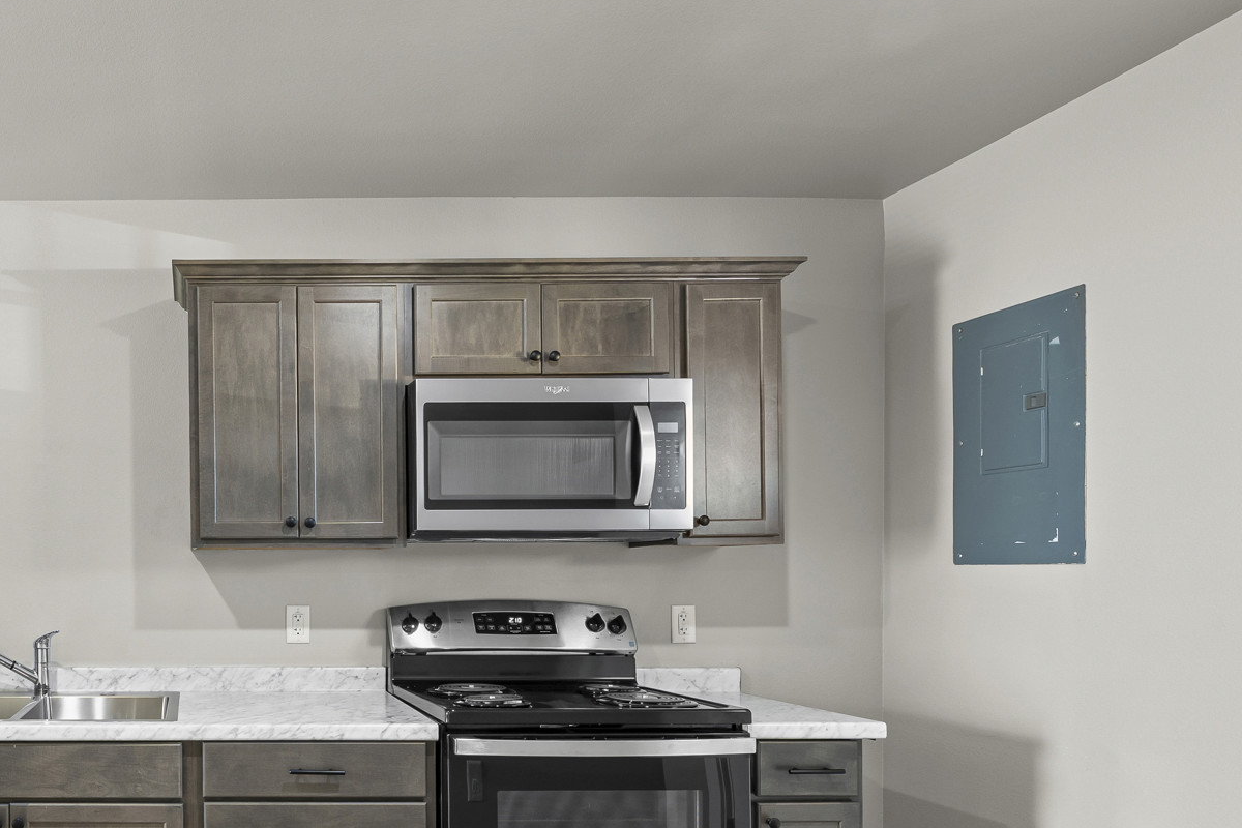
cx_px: 186
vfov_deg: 48.5
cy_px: 567
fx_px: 897
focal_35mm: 26
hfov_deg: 61.4
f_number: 11
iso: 640
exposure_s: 1.3
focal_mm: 12
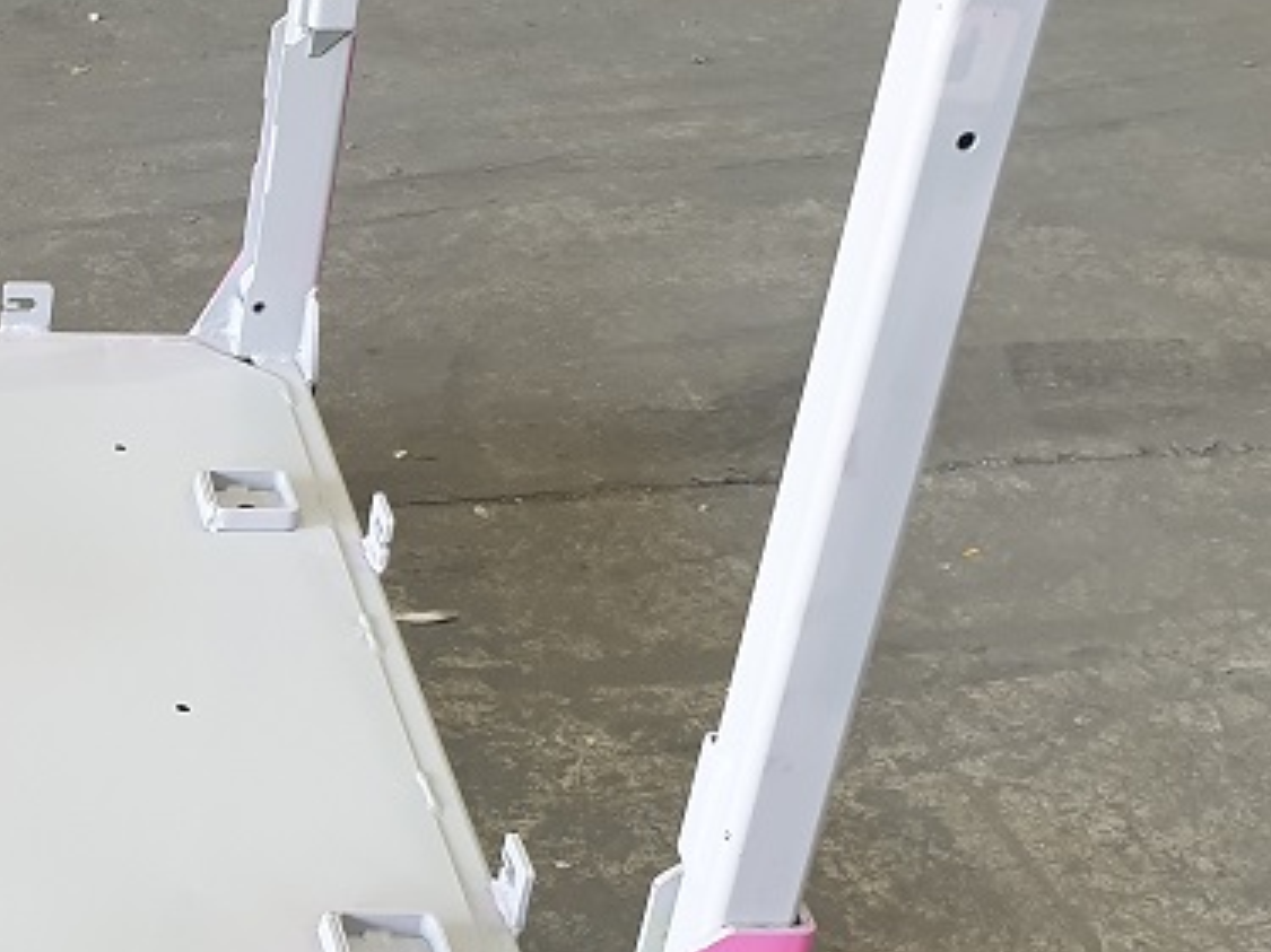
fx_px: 2606
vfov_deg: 20.7
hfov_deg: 25.2
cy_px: 532
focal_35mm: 71
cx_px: -176
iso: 160
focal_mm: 4.3
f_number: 2.4
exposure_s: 1/50
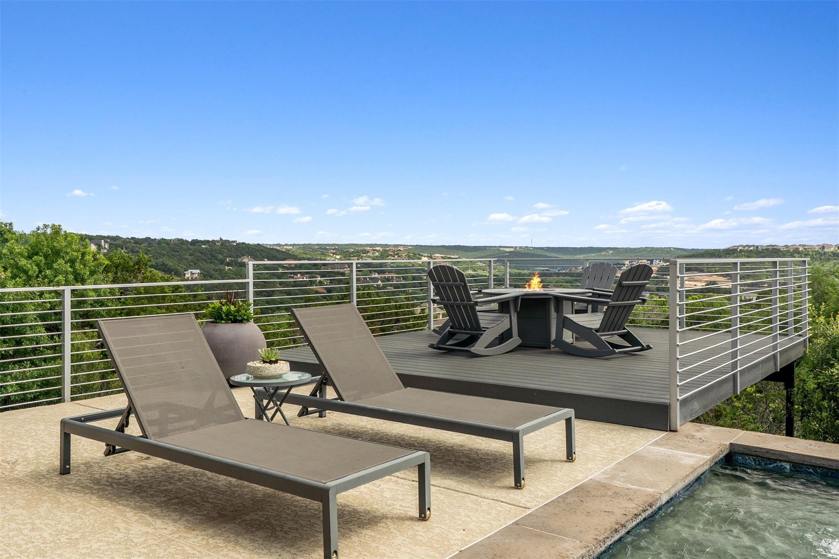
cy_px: 280
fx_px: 699
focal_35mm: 30
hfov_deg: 61.9
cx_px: 420
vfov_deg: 43.6
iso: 100
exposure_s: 1/160
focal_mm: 20
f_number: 8
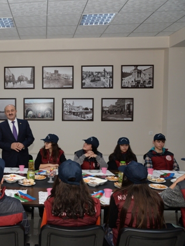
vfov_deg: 52.6
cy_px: 124
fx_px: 249
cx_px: 9
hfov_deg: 37.3
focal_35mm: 35
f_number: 6.3
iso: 1600
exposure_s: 1/125
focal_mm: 24
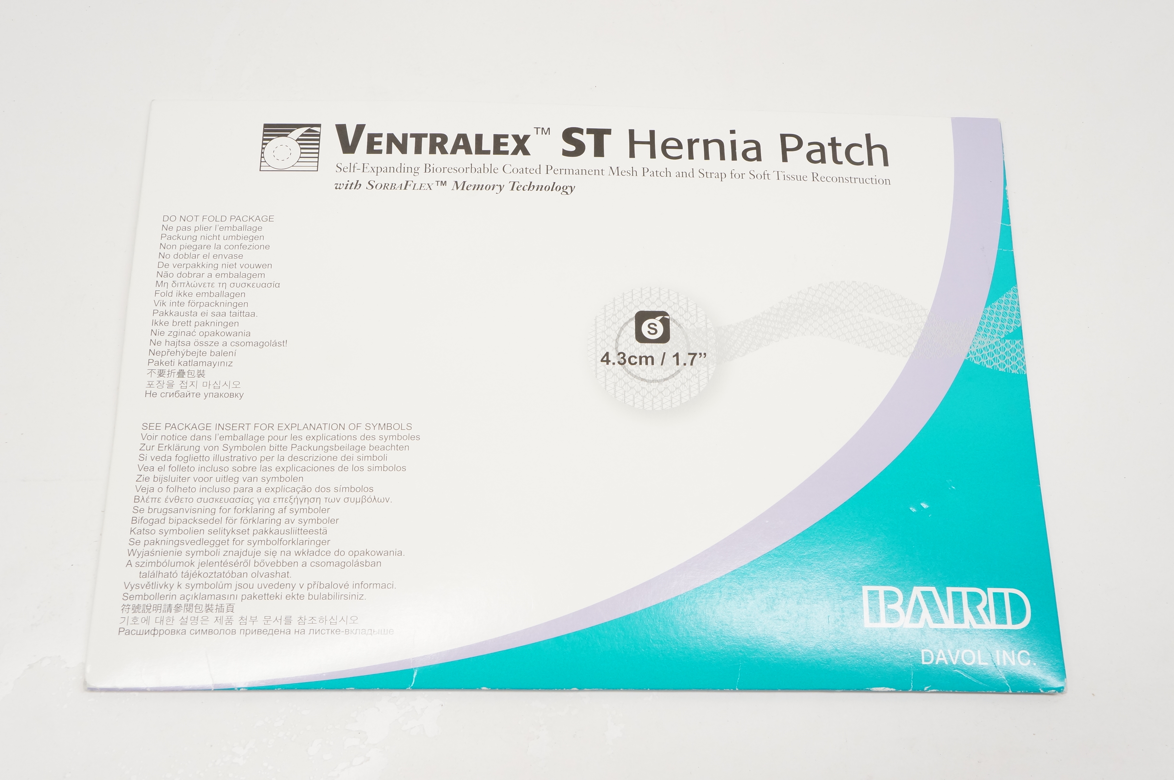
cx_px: 587
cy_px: 390
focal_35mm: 38
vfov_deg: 35.4
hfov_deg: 51.3
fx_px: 1222
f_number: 7.1
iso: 800
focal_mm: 25
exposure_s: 1/100
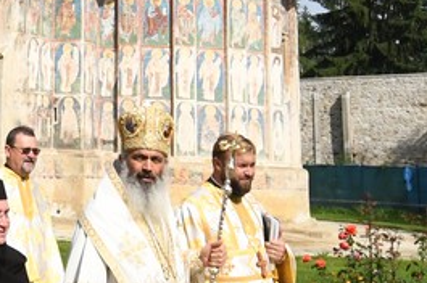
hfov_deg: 27.6
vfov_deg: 19.6
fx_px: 806
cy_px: 32
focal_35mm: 68
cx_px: -23
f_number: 4.5
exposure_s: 1/6400
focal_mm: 10
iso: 800
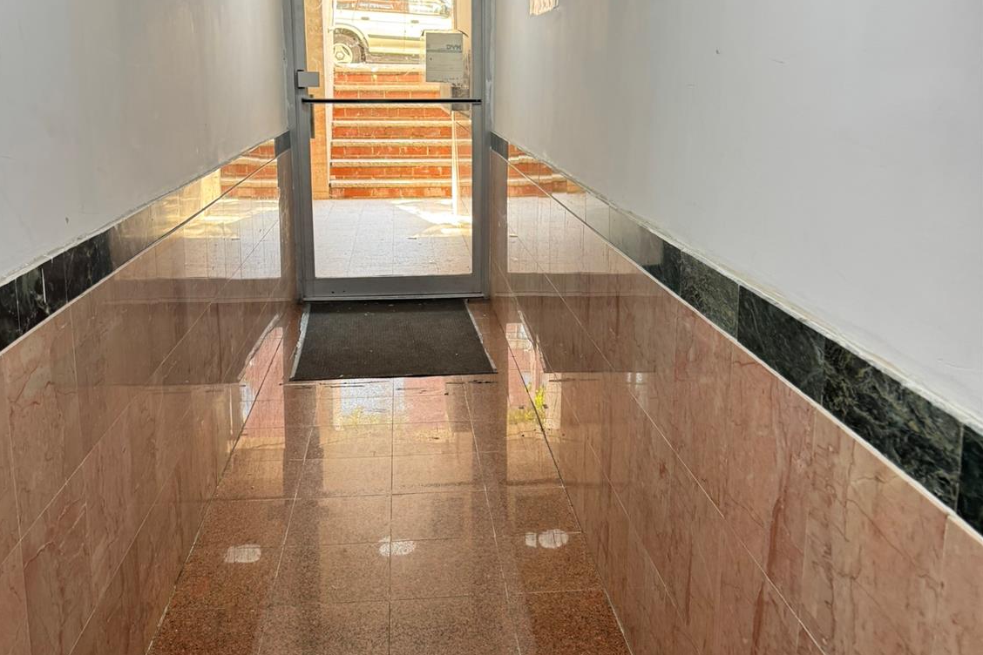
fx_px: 928
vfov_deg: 38.6
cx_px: 483
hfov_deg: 55.8
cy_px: 242
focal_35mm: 34
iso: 200
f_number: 1.78
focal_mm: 6.76
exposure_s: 1/60
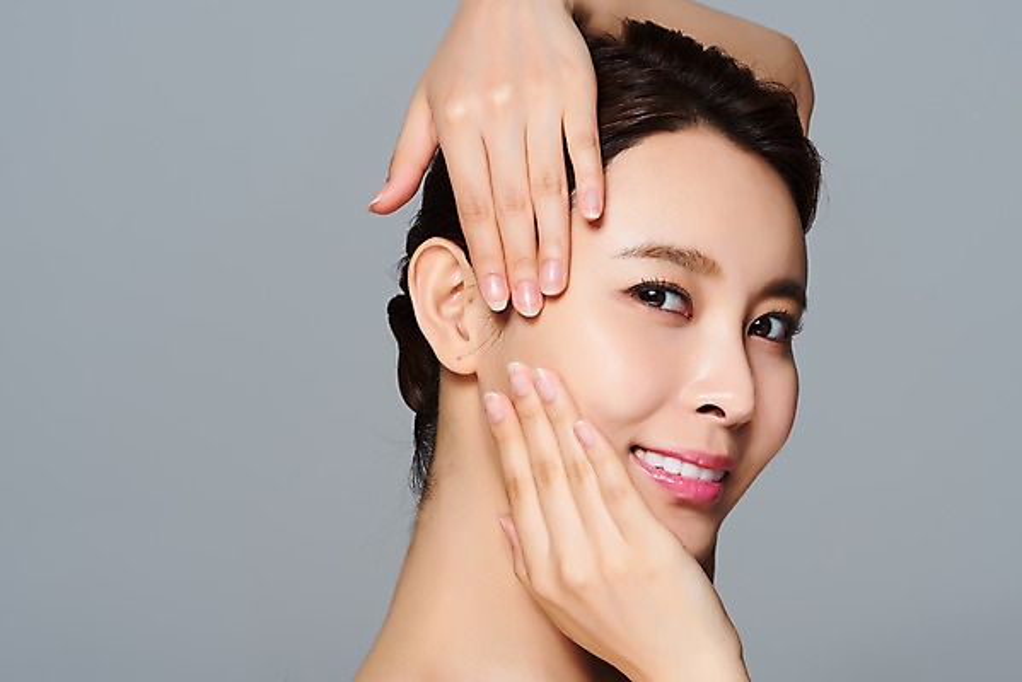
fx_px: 2982
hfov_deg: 19.4
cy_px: 341
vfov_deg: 13.1
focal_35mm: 105
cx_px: 511
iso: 64
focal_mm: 105
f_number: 16
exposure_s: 1/125
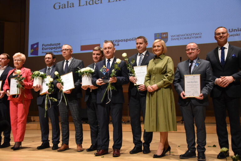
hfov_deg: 49.6
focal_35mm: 39
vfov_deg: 34.2
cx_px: 120
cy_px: 80
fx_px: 261
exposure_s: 1/125
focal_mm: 26
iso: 2800
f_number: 4
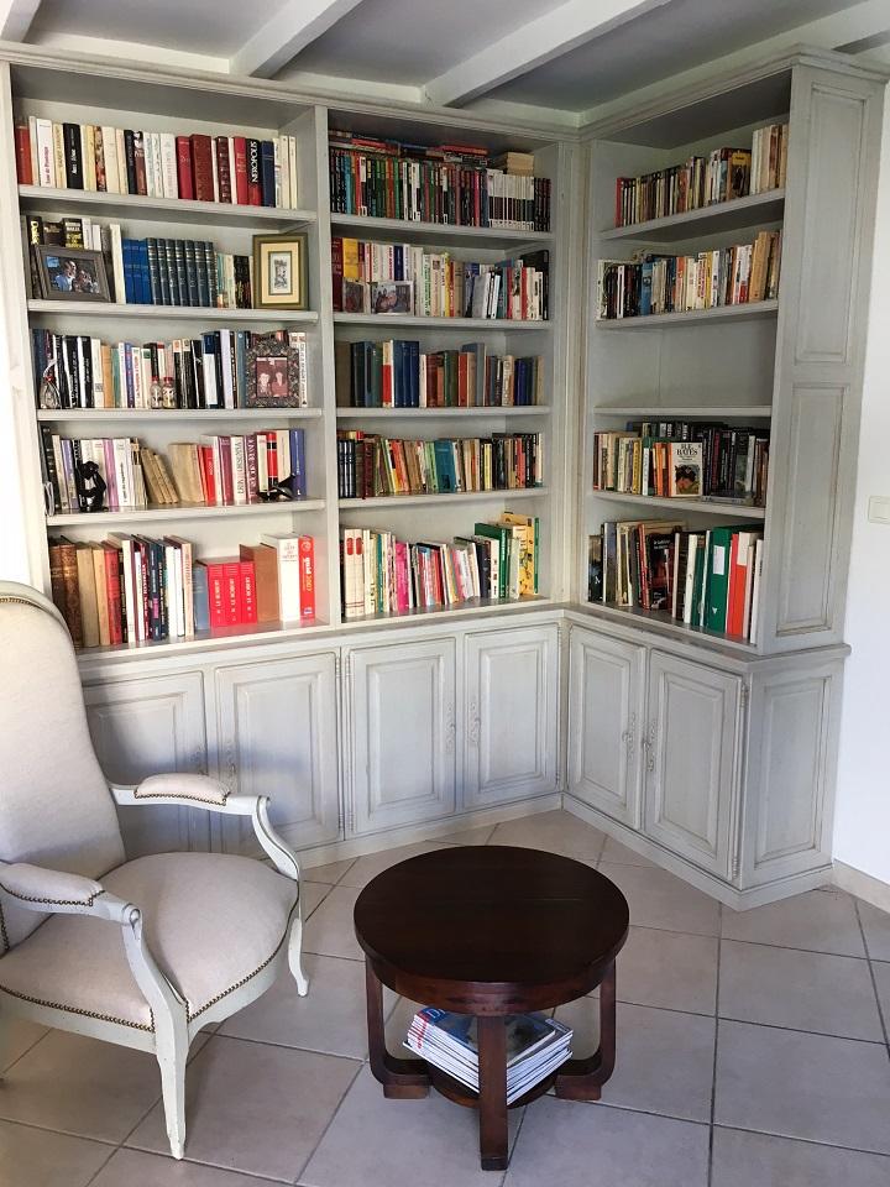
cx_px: 445
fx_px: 994
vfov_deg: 61.7
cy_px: 594
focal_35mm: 29
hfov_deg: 48.2
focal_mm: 4.15
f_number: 2.2
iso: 80
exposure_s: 1/33
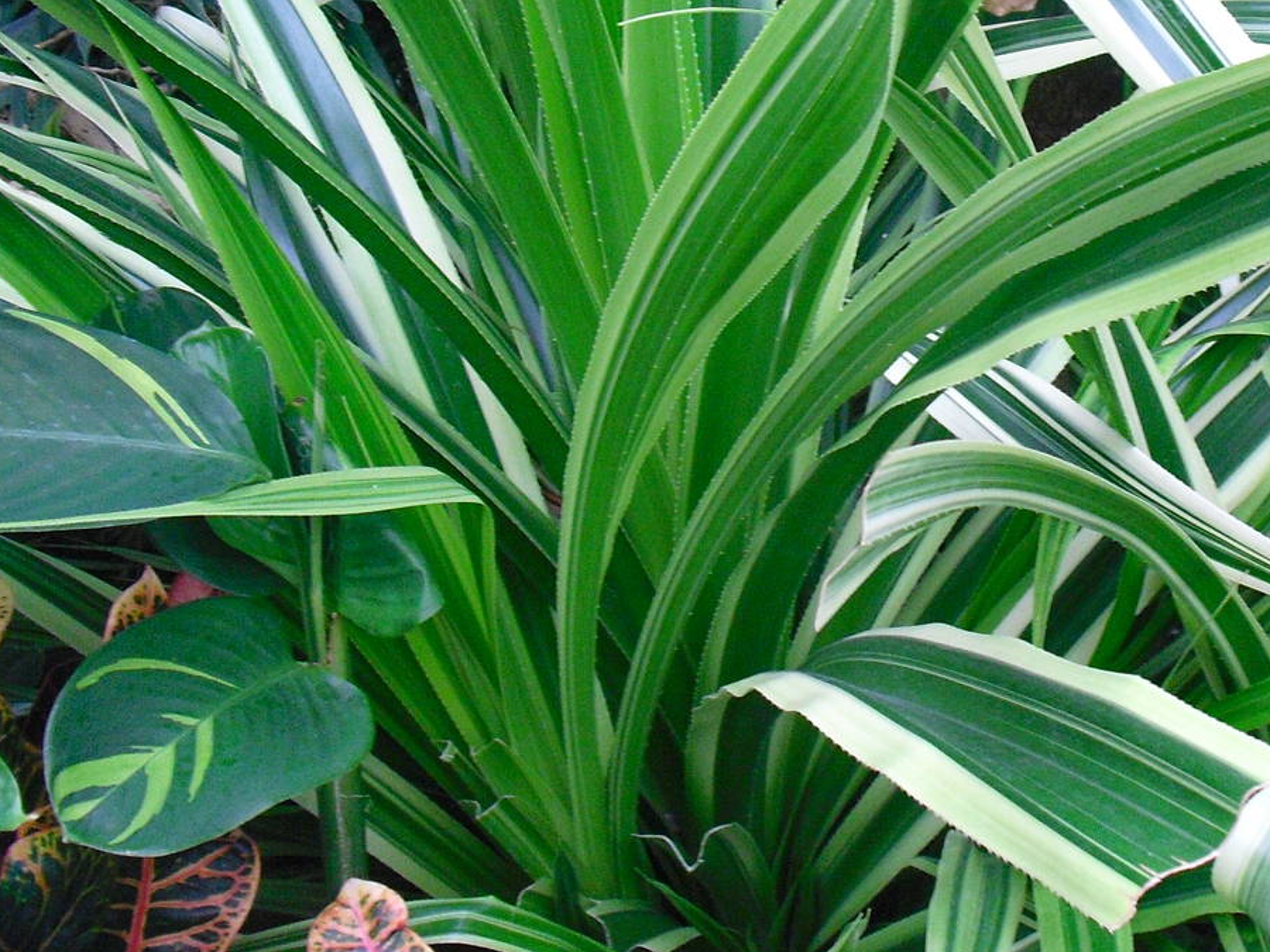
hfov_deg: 29.5
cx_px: 1047
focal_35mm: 64
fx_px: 2348
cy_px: 303
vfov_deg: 22.8
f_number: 3.1
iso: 400
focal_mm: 6.3
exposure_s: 1/100
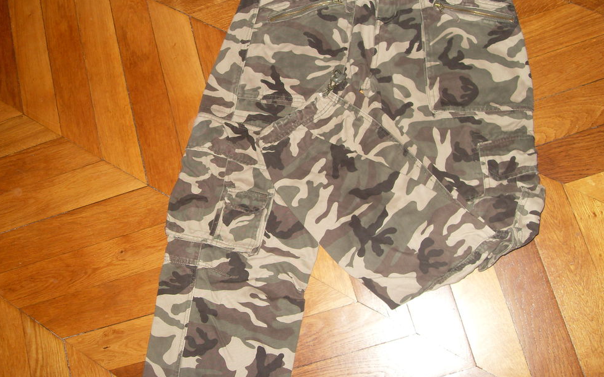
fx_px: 626
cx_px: 298
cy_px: 170
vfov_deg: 33.6
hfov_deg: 51.5
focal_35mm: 38
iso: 100
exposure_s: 1/45
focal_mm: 6.3
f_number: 2.8
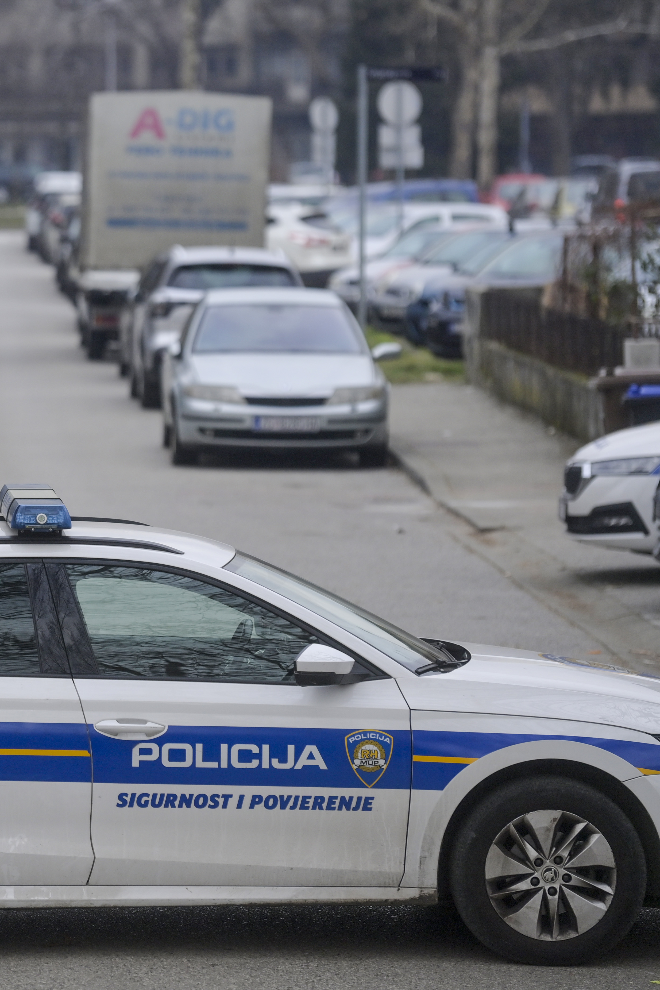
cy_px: 495
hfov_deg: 6.3
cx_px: 48
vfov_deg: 9.4
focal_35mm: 218
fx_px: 5994
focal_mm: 145
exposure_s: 1/1250
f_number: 2.8
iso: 250
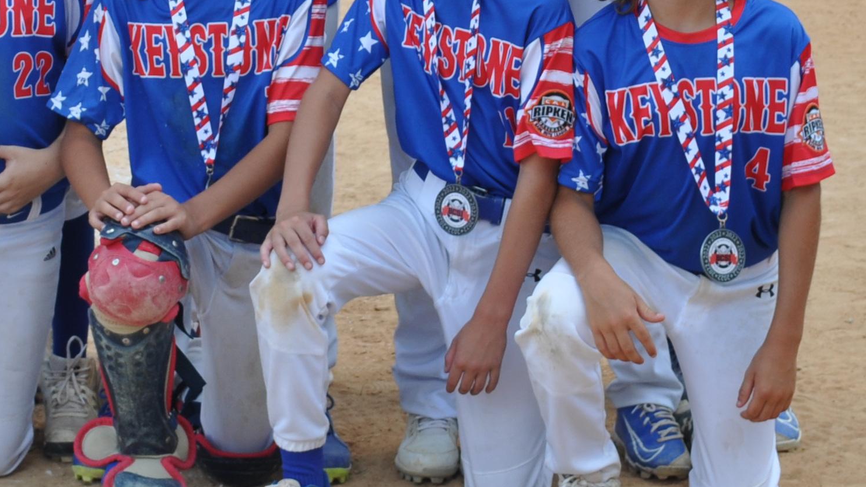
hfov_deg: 14.8
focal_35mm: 145
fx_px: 3329
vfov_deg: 8.2
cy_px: -226
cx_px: 260
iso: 200
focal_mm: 32
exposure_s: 1/250
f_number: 8
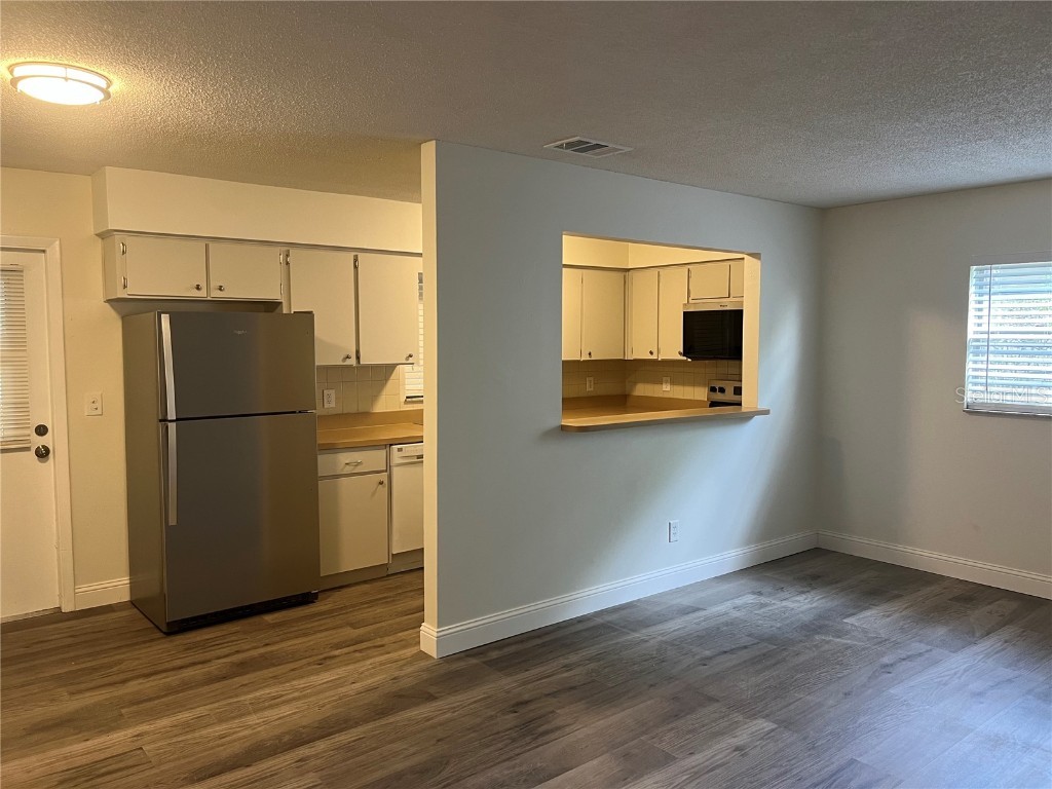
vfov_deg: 53.1
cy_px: 394
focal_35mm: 26
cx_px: 526
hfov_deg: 67.3
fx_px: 790
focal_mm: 5.7
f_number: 1.5
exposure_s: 1/60
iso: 160
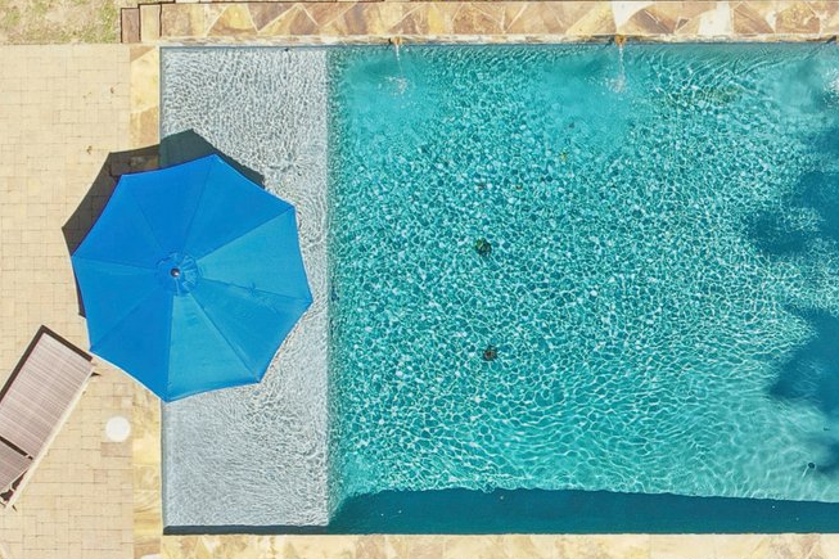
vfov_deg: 19.4
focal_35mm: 69
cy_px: 476
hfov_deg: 28.1
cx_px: 759
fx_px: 1608
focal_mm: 8.38
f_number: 2.8
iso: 100
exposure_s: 1/640
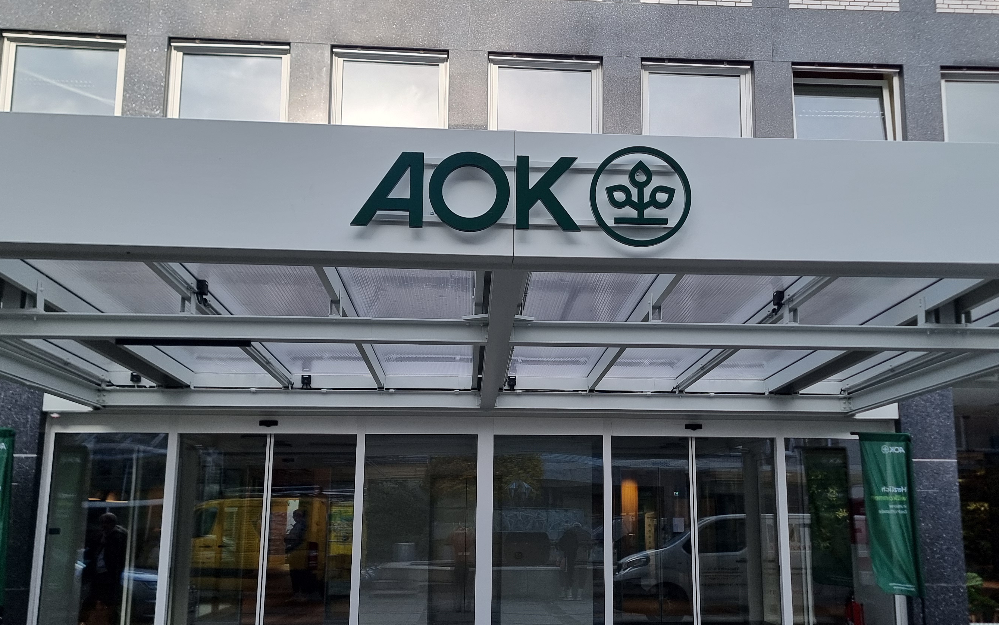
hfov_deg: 51.5
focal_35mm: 38
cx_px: 539
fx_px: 1035
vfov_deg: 33.6
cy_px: 342
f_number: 1.8
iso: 50
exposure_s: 1/387
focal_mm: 6.7
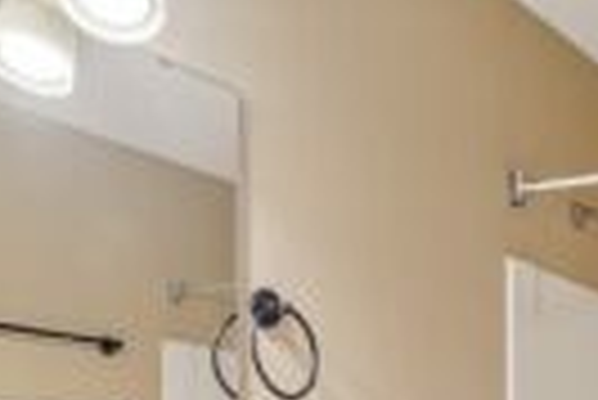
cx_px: 360
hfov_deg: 40.9
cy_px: 519
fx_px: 798
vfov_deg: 24.6
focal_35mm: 48
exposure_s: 1/30
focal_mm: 16
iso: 1600
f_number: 8
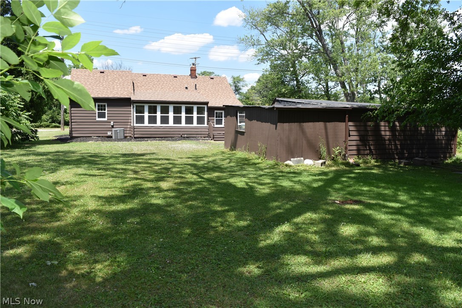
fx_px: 346
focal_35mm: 27
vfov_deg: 47.9
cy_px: 154
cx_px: 231
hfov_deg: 67.4
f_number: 7.1
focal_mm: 18
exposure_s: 1/200
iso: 100
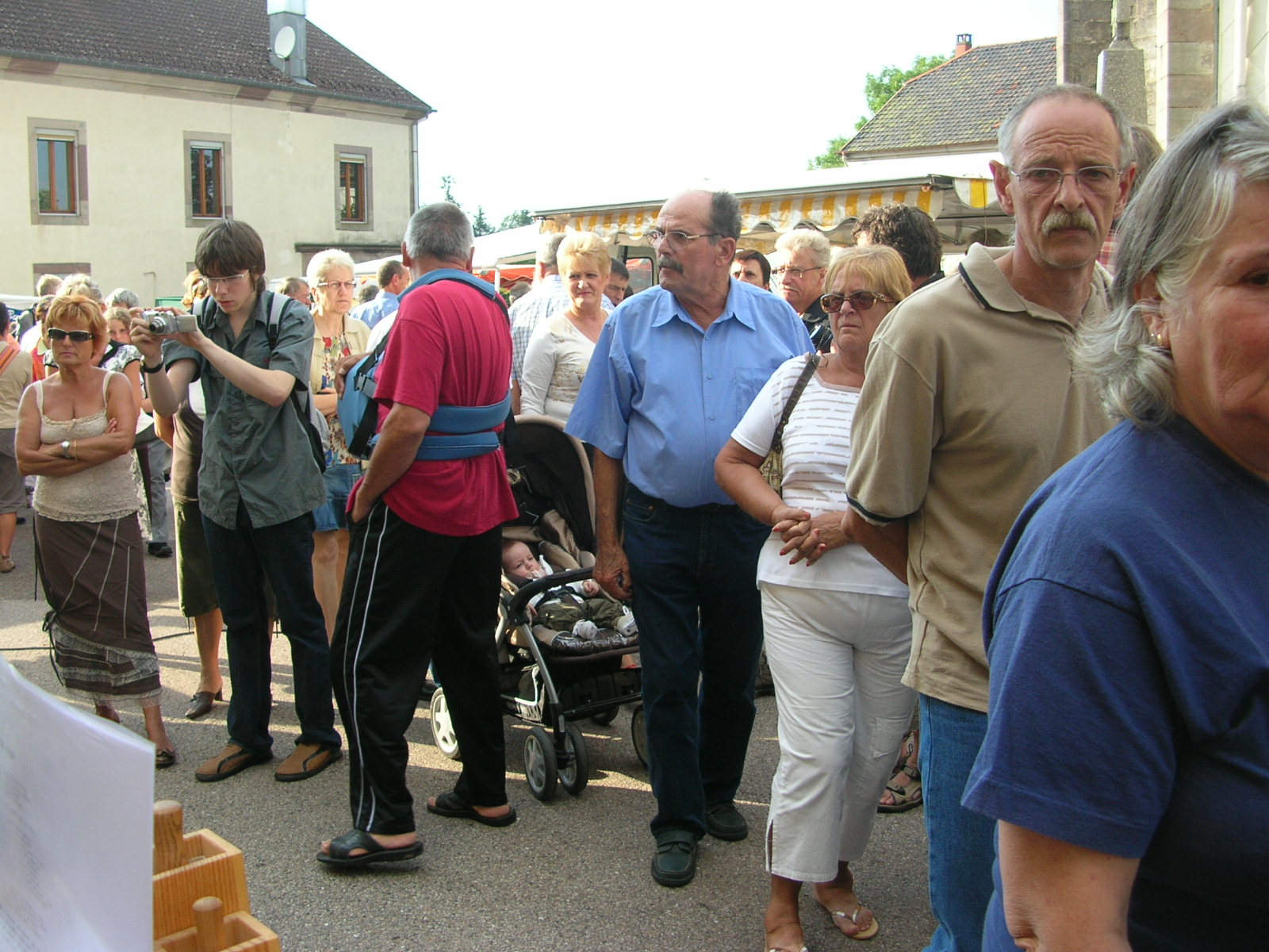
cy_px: 476
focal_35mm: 35
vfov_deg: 40.7
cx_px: 634
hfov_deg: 52.6
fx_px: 1283
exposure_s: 1/216
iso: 50
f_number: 2.8
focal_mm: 5.8
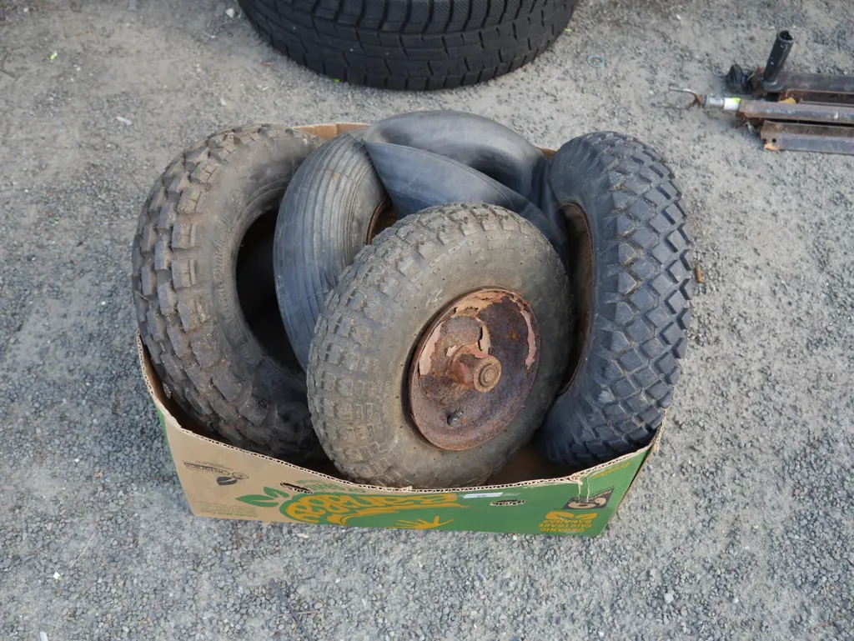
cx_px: 427
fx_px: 790
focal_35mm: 32
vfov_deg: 44.2
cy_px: 320
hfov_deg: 56.8
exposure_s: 1/125
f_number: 4
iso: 200
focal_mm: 16
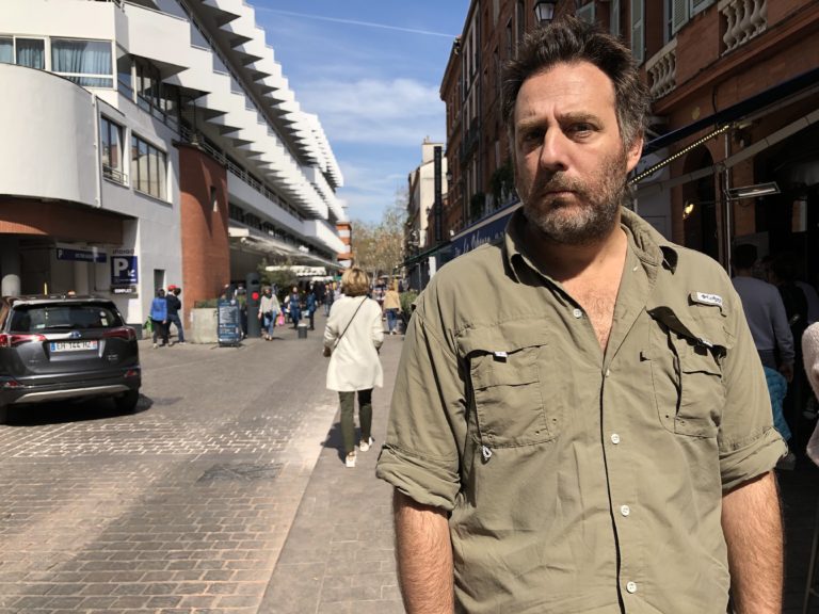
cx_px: 410
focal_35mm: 28
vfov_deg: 49.7
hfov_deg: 63.4
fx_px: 662
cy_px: 307
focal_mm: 3.99
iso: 20
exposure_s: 1/1333
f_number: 1.8
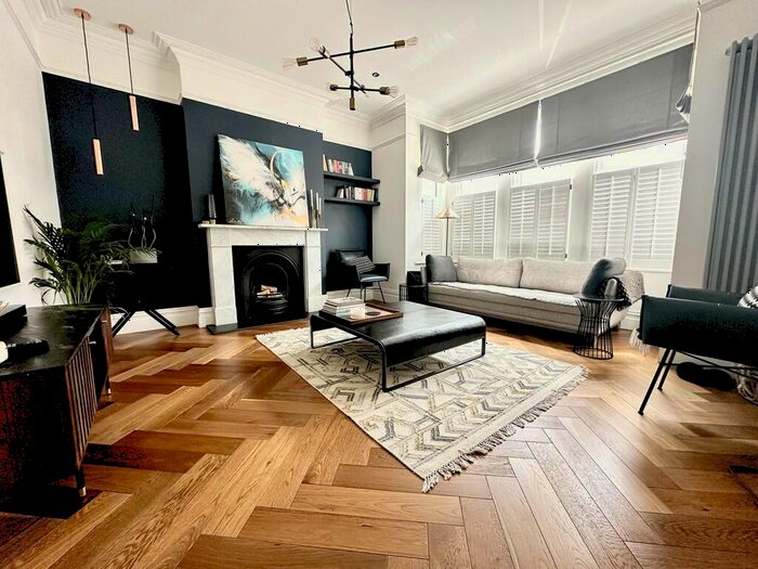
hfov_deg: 102.1
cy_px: 284
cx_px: 379
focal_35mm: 14
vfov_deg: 85.7
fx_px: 307
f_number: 2.2
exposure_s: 1/99
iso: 160
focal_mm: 2.22
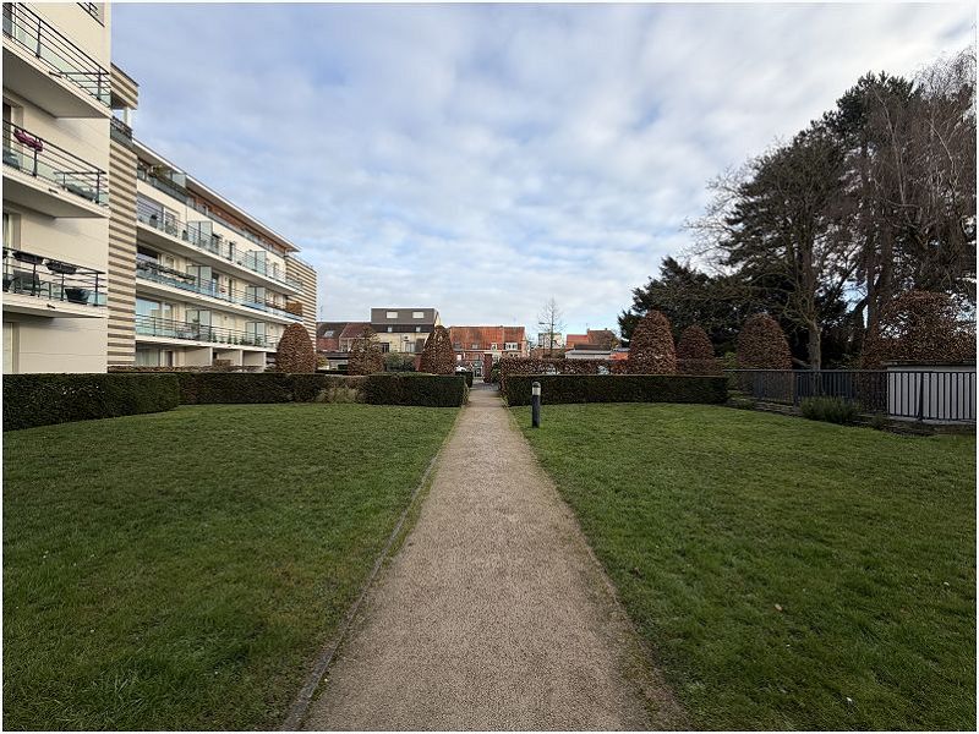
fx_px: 396
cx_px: 490
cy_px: 367
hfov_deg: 102.1
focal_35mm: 14
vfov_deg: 85.7
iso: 40
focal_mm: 2.22
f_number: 2.2
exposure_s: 1/502
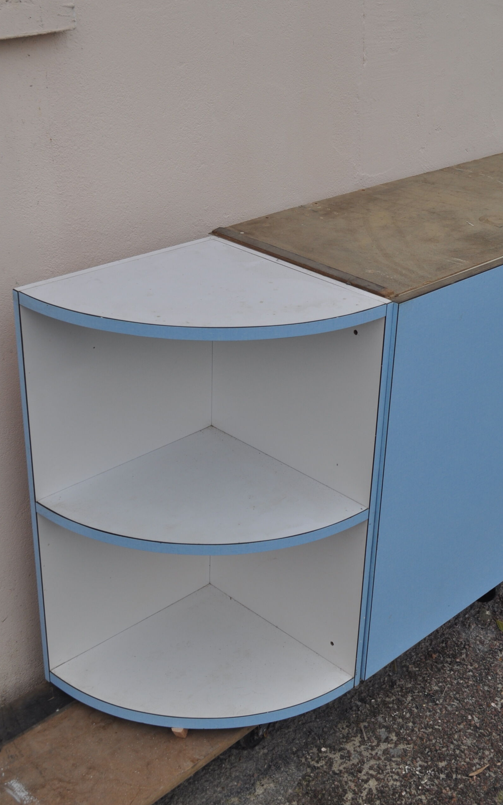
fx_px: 1009
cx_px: 297
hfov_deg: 27.9
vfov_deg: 43.5
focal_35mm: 46
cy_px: 388
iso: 200
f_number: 7.1
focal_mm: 24
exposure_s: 1/200
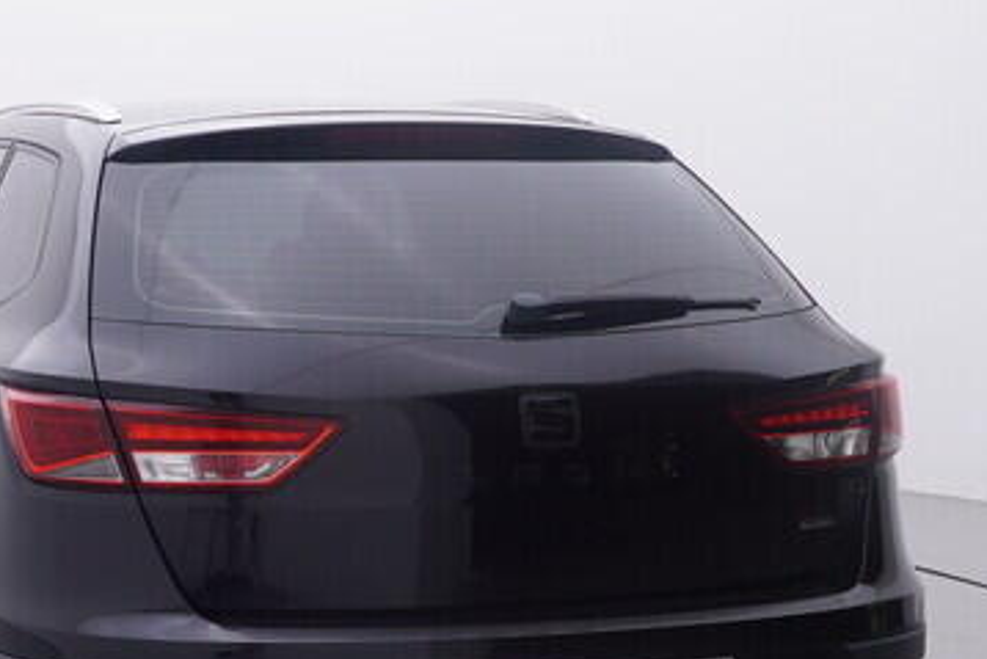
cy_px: 405
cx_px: 77
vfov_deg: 21.1
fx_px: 1767
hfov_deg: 29.7
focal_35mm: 64
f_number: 5
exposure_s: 1/80
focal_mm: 15
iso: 200
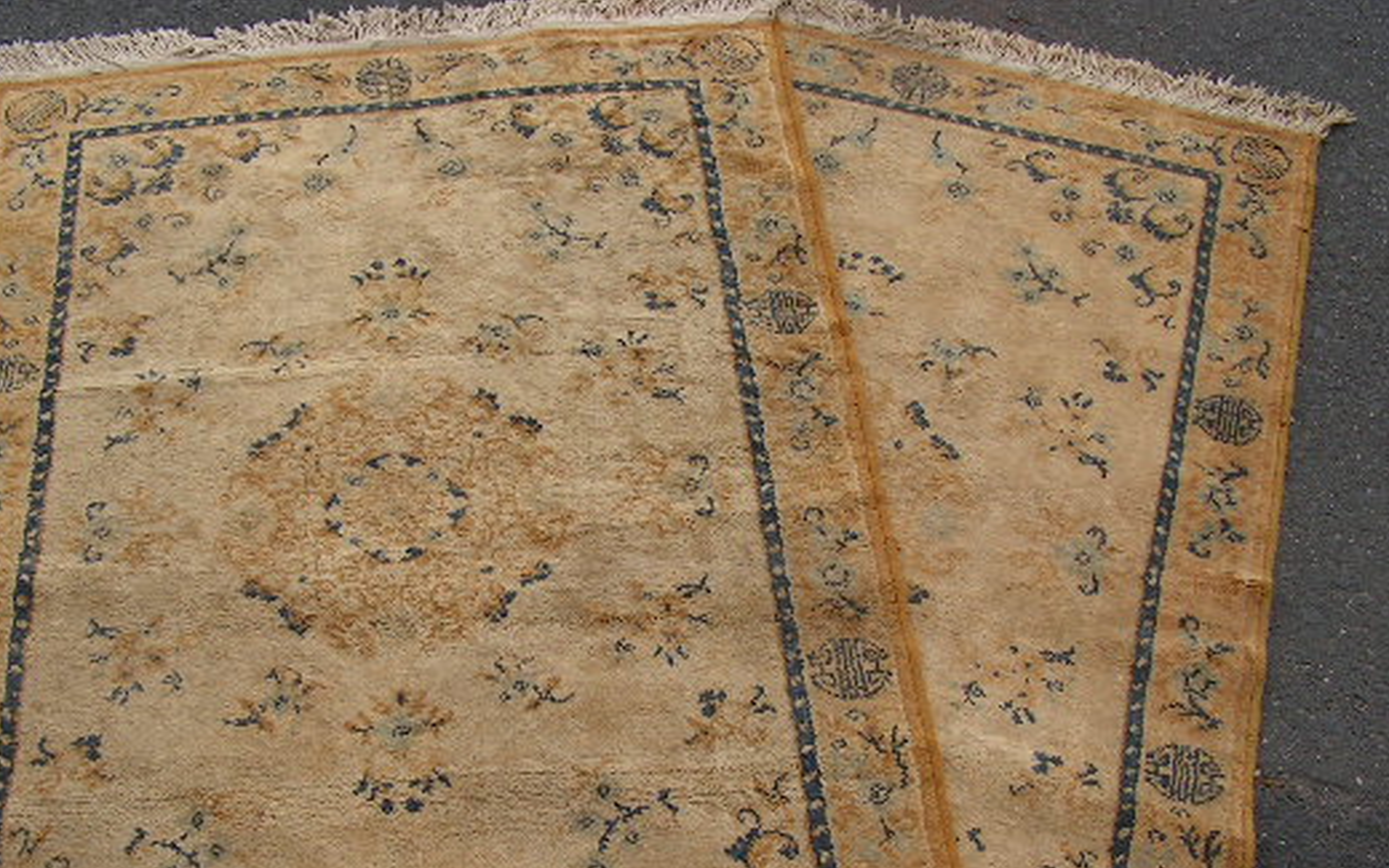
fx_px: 1779
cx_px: 644
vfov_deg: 27.2
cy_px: 596
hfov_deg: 42.6
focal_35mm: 47
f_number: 3.2
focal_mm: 6
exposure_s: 1/400
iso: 64
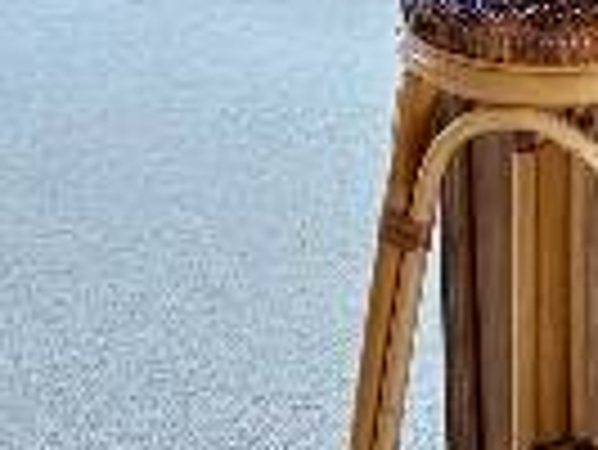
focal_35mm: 166
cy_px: -439
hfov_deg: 11.1
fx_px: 2870
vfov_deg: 8.5
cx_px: 1084
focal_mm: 5.96
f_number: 1.6
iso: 200
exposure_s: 1/120
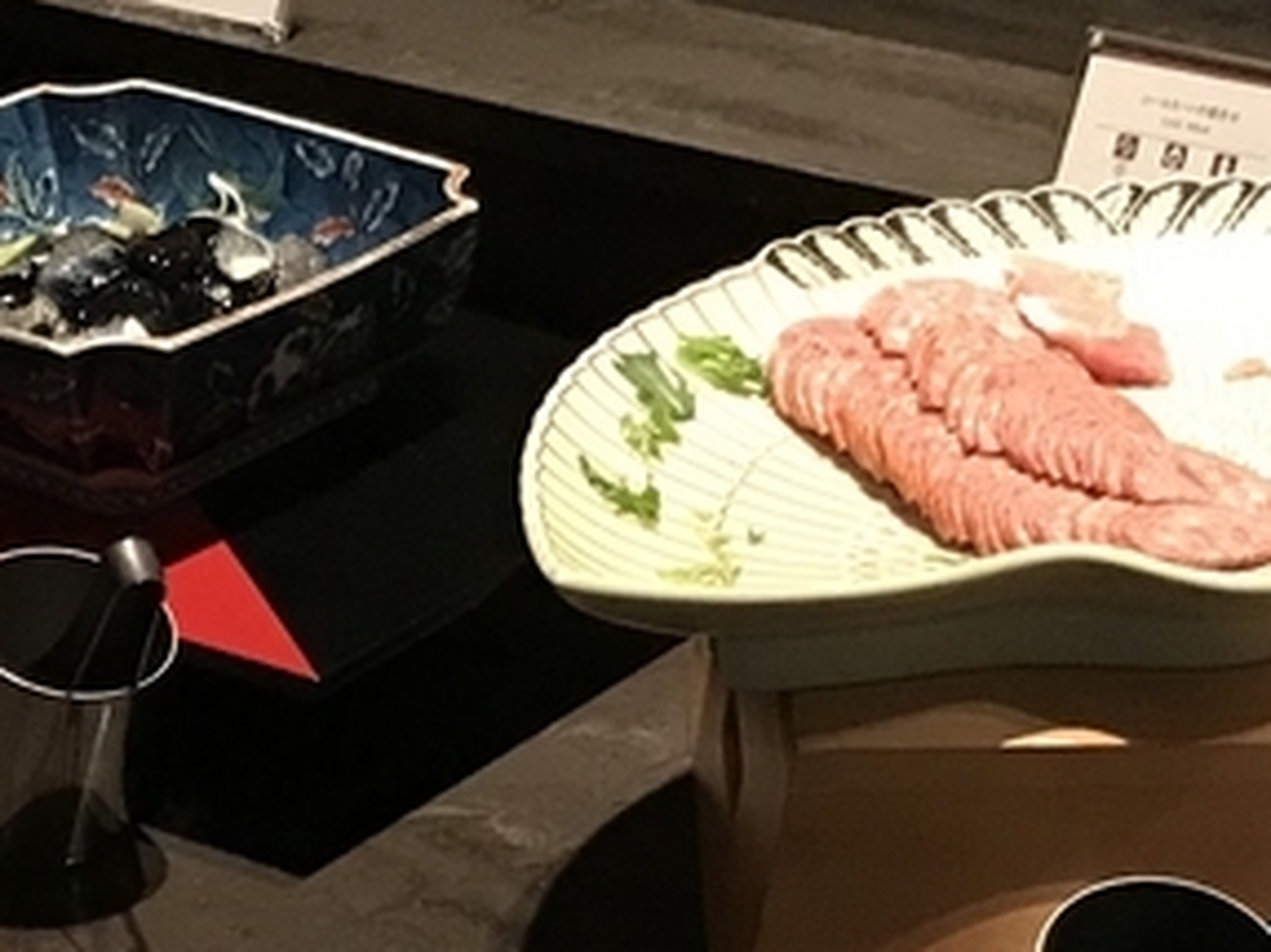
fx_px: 4294
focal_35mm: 117
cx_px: 399
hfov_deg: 16.8
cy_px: 1049
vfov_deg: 12.4
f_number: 1.8
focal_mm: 3.99
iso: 100
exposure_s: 1/9
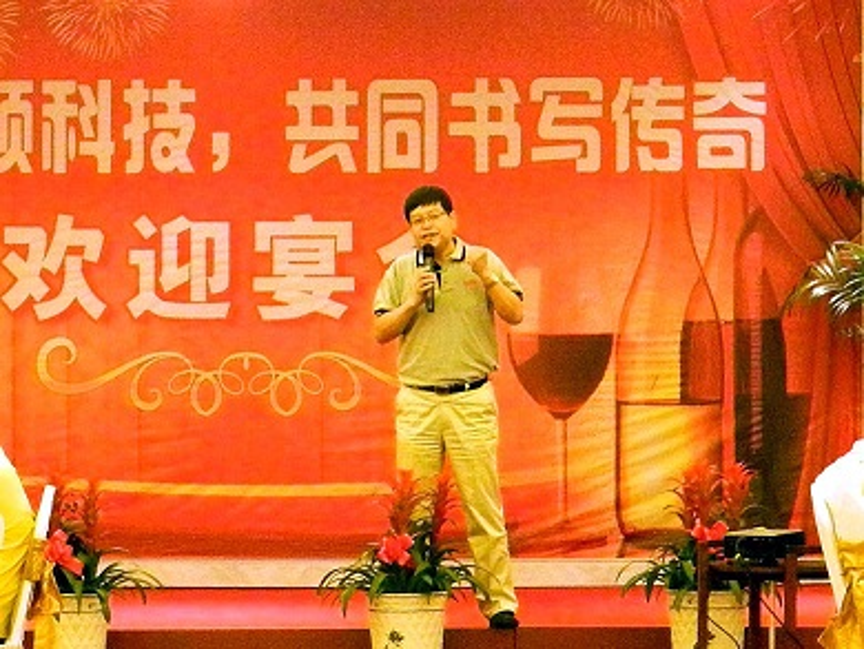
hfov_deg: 12.3
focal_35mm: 160
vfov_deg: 9.3
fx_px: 3996
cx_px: 432
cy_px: 324
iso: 3200
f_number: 5.3
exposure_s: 1/40
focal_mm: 28.4
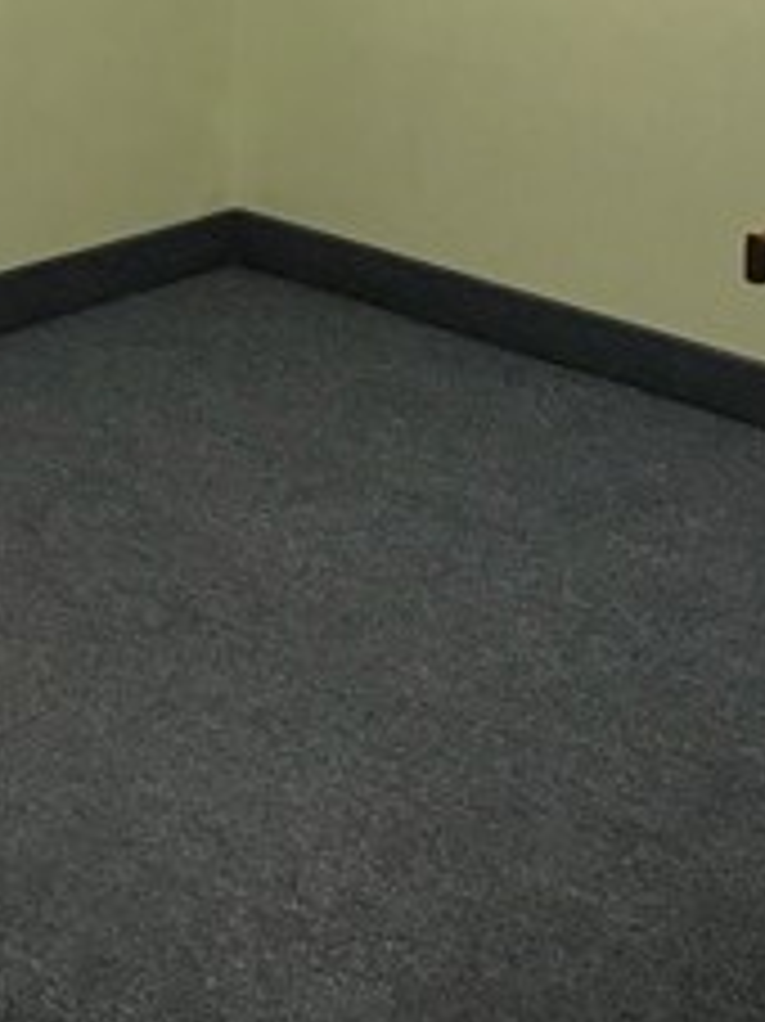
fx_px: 2330
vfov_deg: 23.2
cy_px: -117
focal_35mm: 79
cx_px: 572
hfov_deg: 18.5
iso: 32
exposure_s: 1/30
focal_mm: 3.99
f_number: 1.8
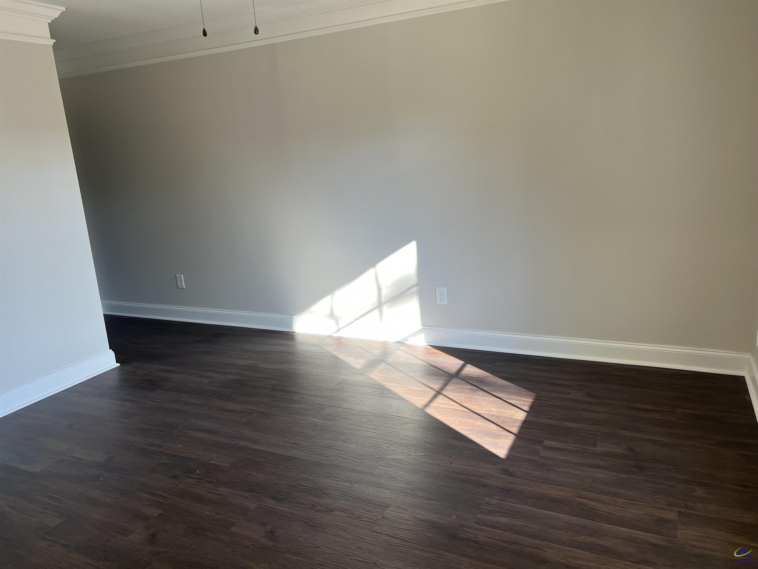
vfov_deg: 53.1
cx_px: 379
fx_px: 569
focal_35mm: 26
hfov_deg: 67.3
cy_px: 284
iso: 80
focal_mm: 5.7
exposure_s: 1/121
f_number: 1.5
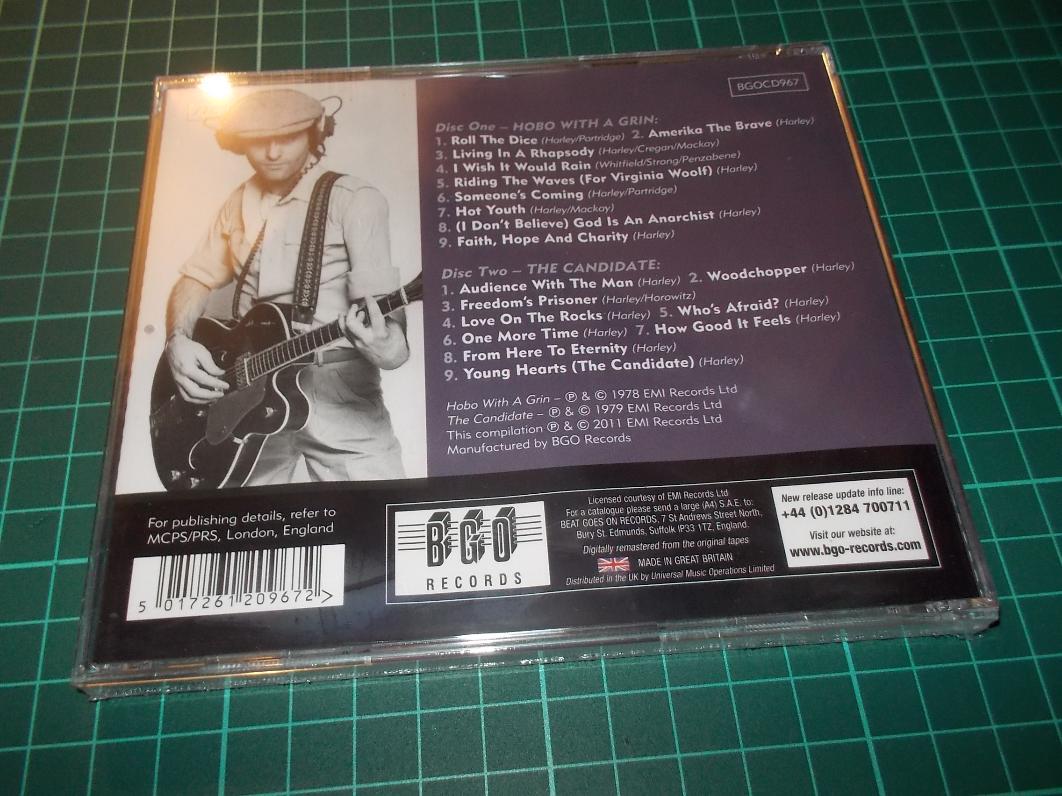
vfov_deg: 48.2
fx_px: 890
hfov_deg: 61.7
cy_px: 398
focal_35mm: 29
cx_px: 531
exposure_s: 1/30
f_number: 3.3
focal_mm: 4.1
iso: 200
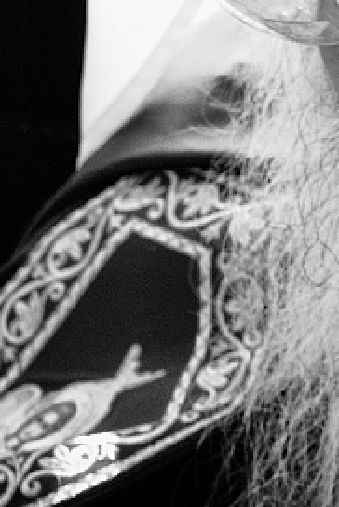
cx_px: 479
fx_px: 4353
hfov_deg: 4.4
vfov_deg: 6.6
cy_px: 21
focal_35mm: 309
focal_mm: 70
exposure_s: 1/640
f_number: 7.1
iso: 400
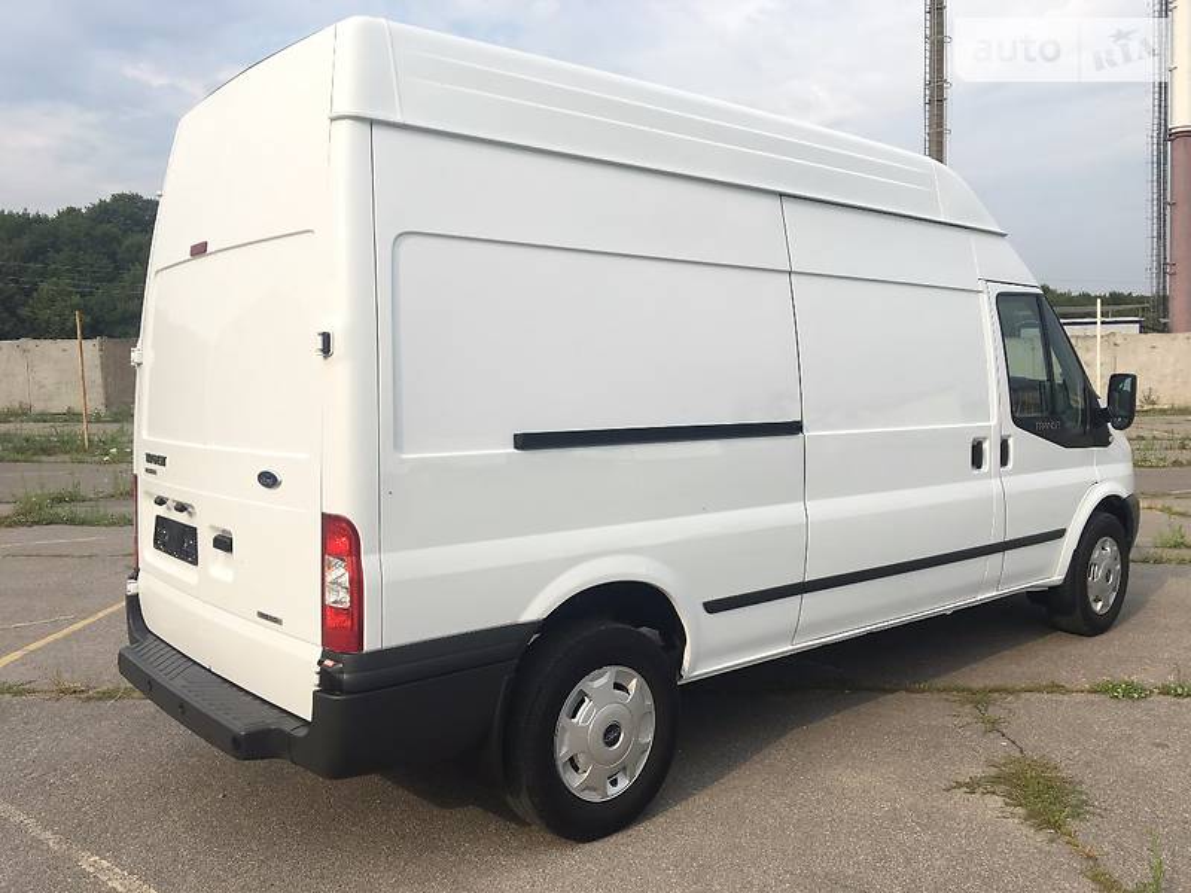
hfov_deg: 61.7
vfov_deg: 48.2
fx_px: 998
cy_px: 446
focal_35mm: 29
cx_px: 596
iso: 25
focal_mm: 4.2
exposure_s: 1/630
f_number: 2.2
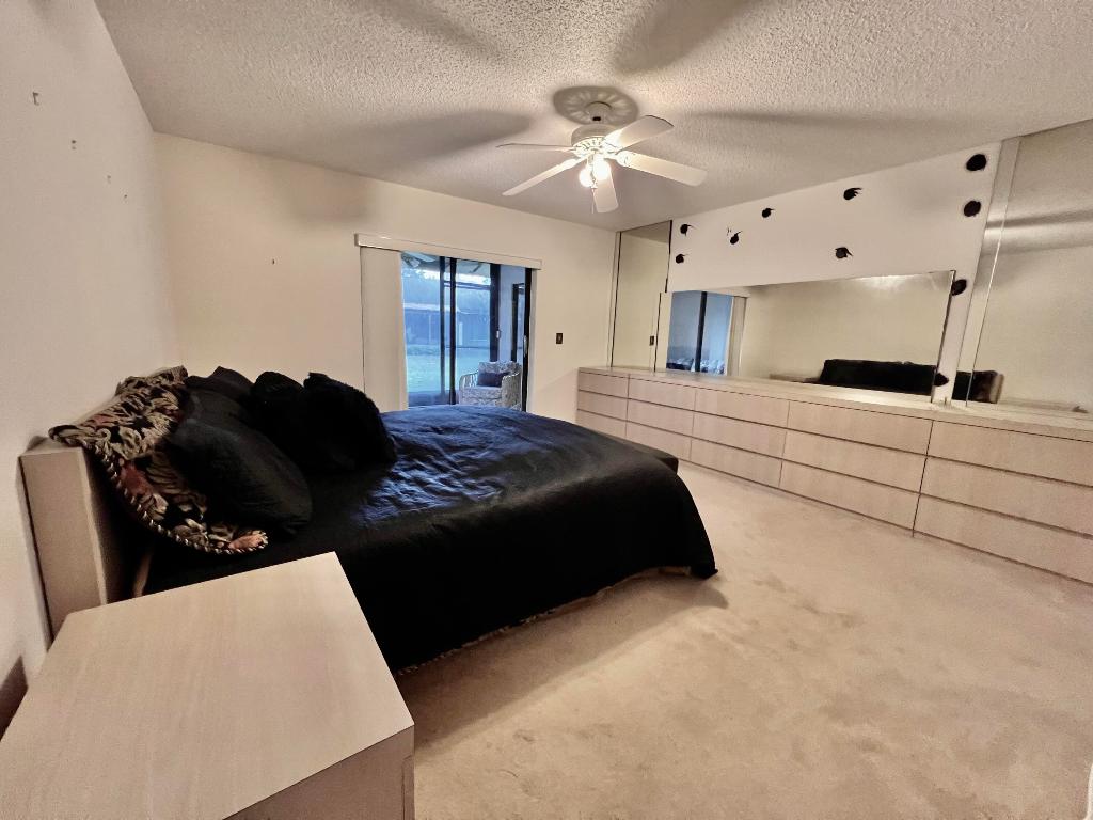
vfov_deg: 89.9
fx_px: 410
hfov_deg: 106.2
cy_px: 410
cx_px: 546
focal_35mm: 13
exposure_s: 1/60
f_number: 1.8
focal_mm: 1.57
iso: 800
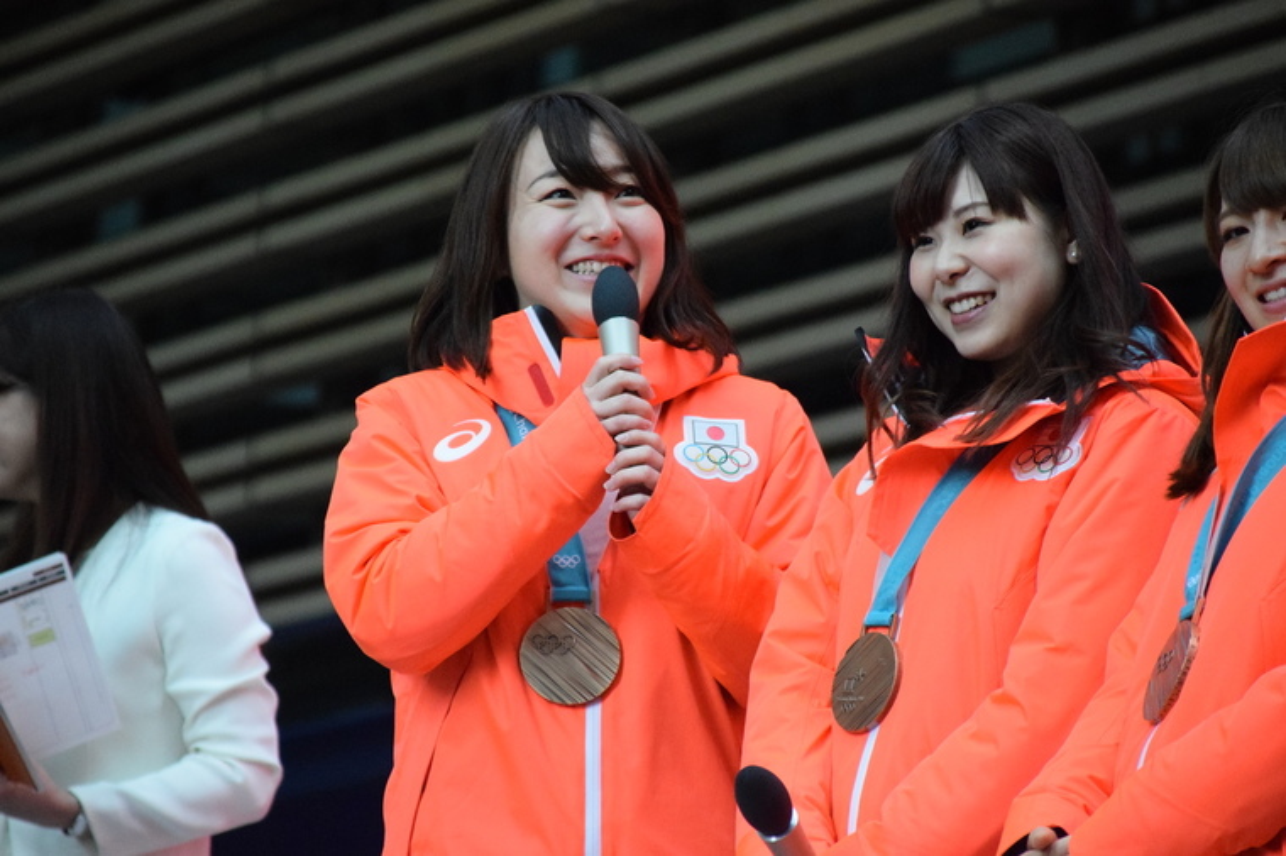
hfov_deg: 6.9
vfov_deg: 4.6
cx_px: 643
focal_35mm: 300
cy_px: 428
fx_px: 10711
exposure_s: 1/1000
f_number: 6.3
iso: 6400
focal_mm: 200
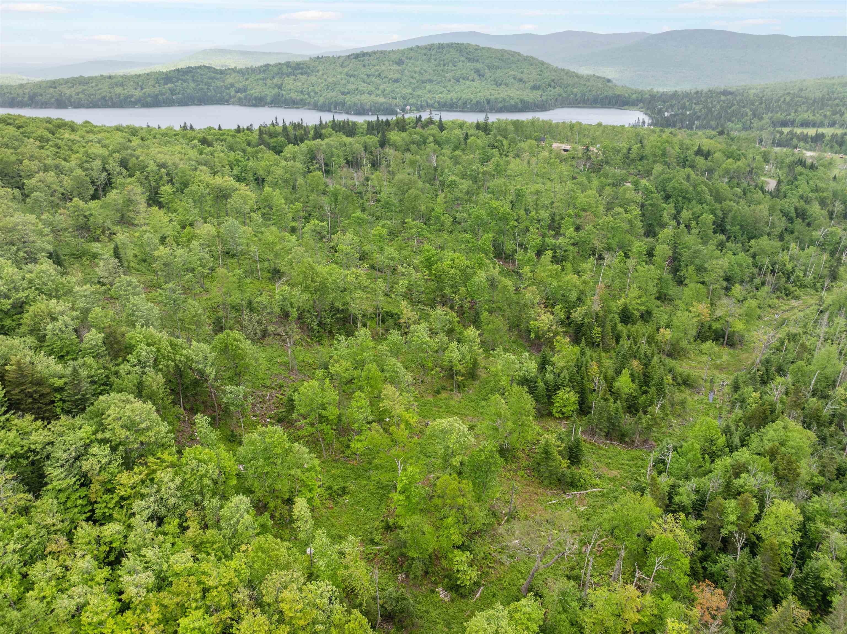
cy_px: 317
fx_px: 587
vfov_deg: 56.8
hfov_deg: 71.6
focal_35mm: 24
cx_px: 424
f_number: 2.8
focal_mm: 12.29
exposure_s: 1/640
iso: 110
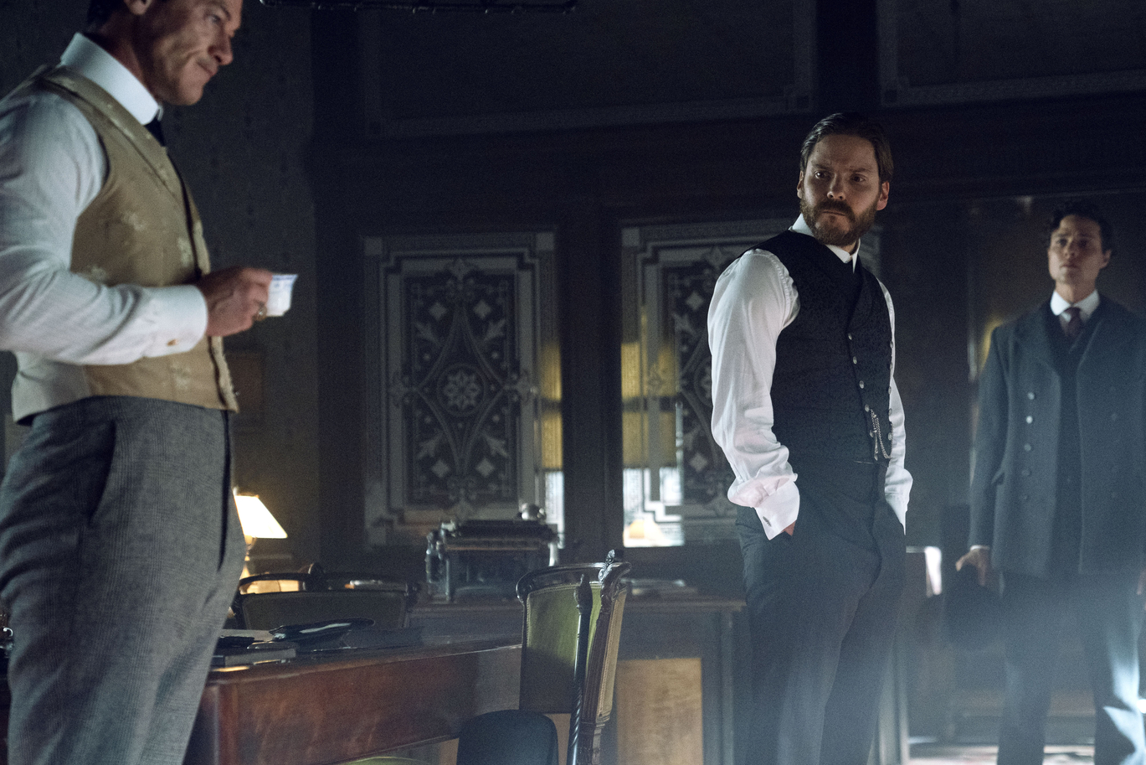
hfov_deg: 25.0
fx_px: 2579
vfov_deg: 16.9
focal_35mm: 81
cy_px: 415
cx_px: 637
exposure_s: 1/100
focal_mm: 70
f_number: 2.8
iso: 3200
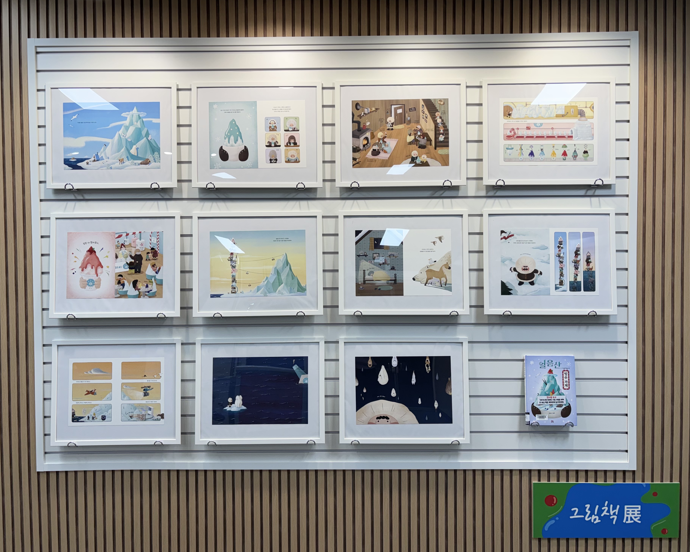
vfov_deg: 51.5
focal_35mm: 28
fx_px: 572
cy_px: 274
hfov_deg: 62.2
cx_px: 342
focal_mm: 5.96
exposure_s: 1/120
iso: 40
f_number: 1.6
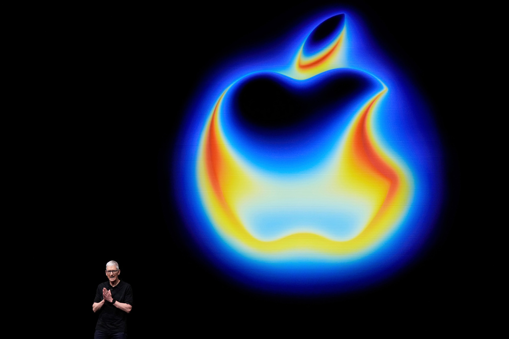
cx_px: 254
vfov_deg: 16.3
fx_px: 1187
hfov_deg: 24.2
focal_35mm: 84
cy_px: 170
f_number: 2.8
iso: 2000
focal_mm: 84
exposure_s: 1/800
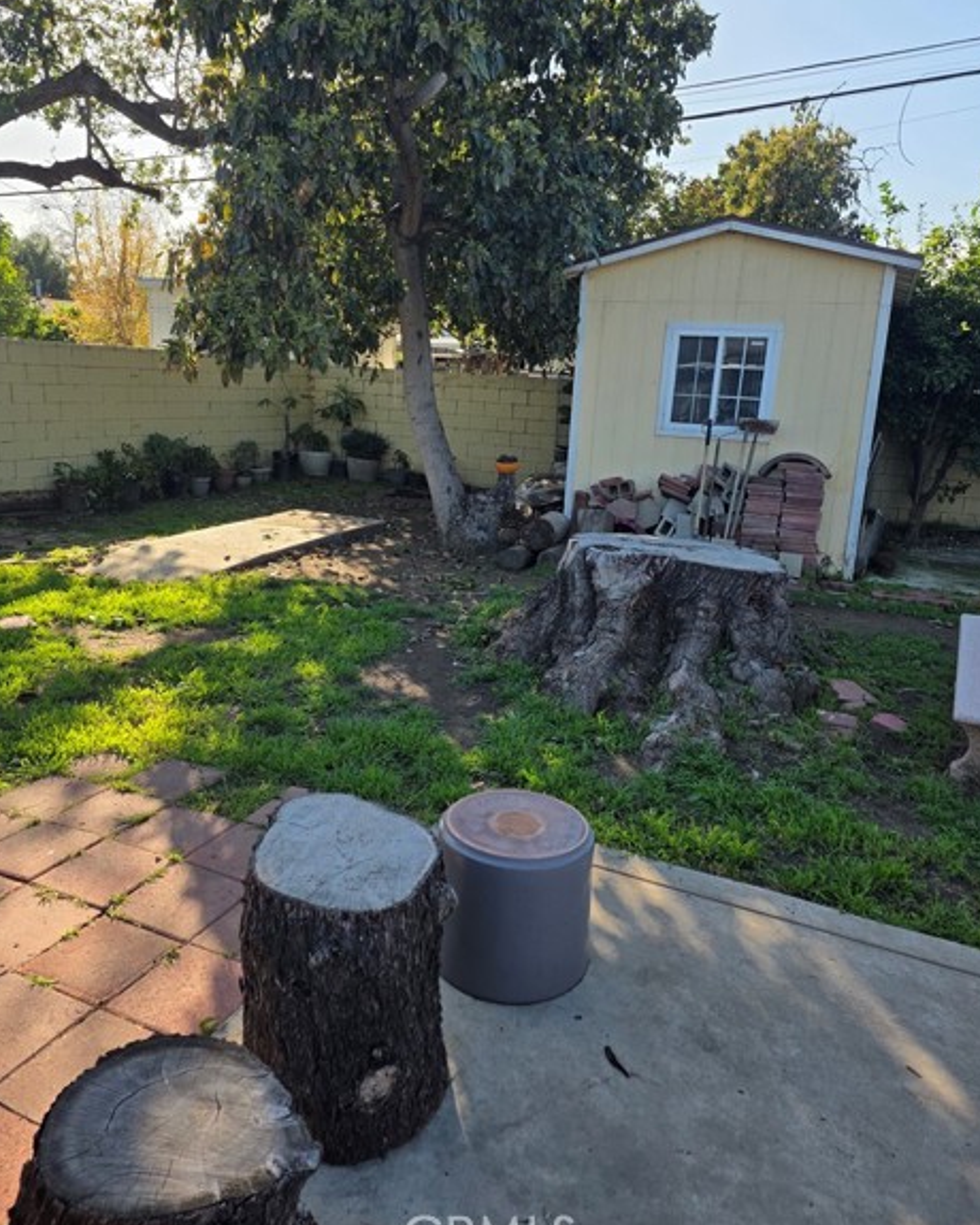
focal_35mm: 25
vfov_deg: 68.1
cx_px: 496
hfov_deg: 56.8
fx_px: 906
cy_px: 584
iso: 80
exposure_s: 1/3647
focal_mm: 6.3
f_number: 1.7
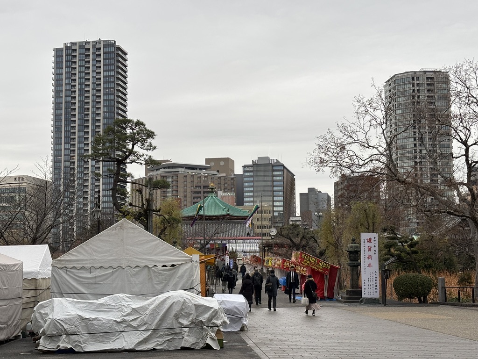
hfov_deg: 36.8
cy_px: 180
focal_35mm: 52
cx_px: 239
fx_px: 718
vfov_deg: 28.0
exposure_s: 1/413
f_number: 1.6
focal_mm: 5.96
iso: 32
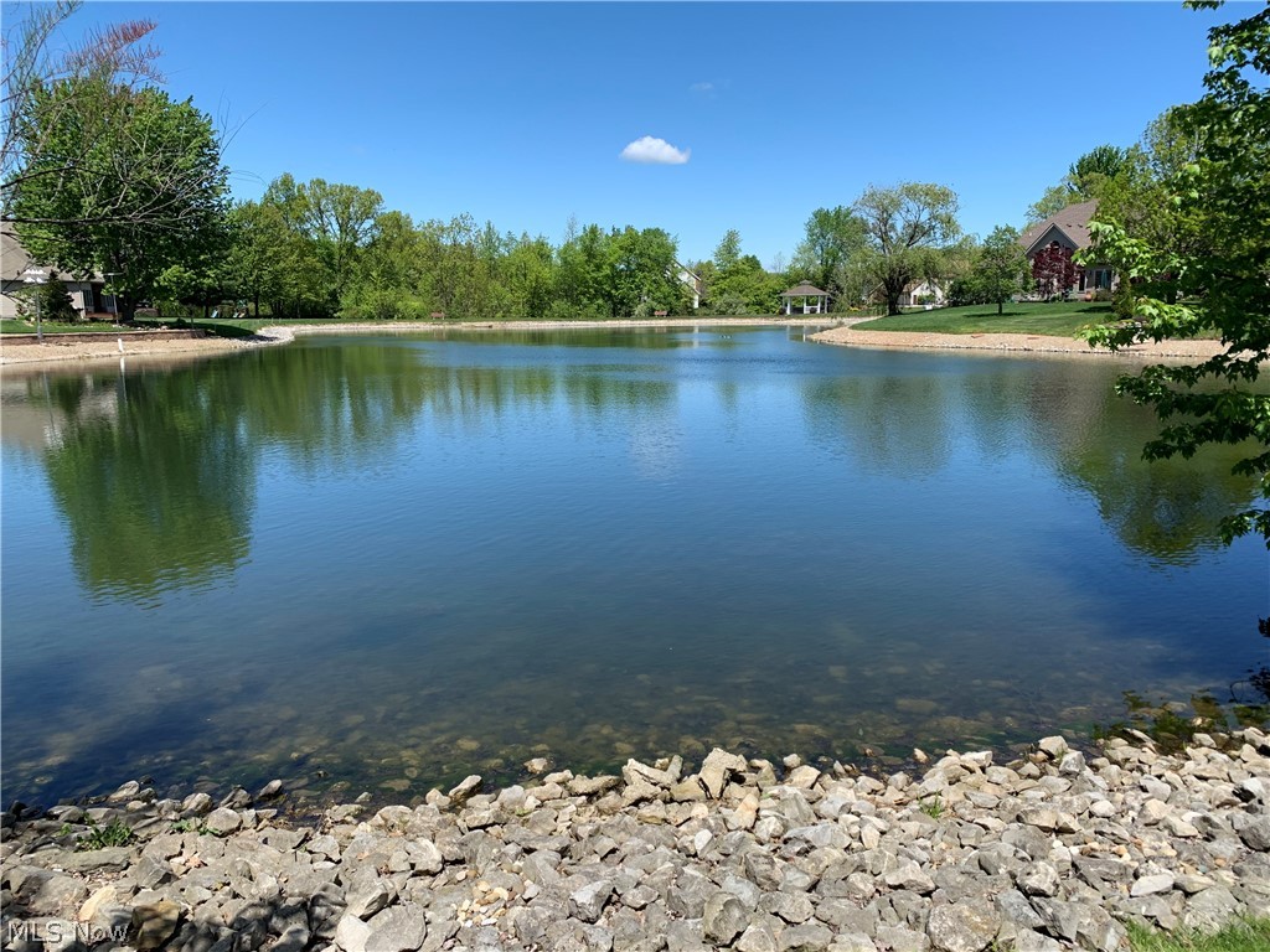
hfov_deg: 67.3
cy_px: 476
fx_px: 954
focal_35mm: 26
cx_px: 635
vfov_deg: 53.1
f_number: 1.8
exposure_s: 1/1880
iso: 25
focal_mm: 4.25
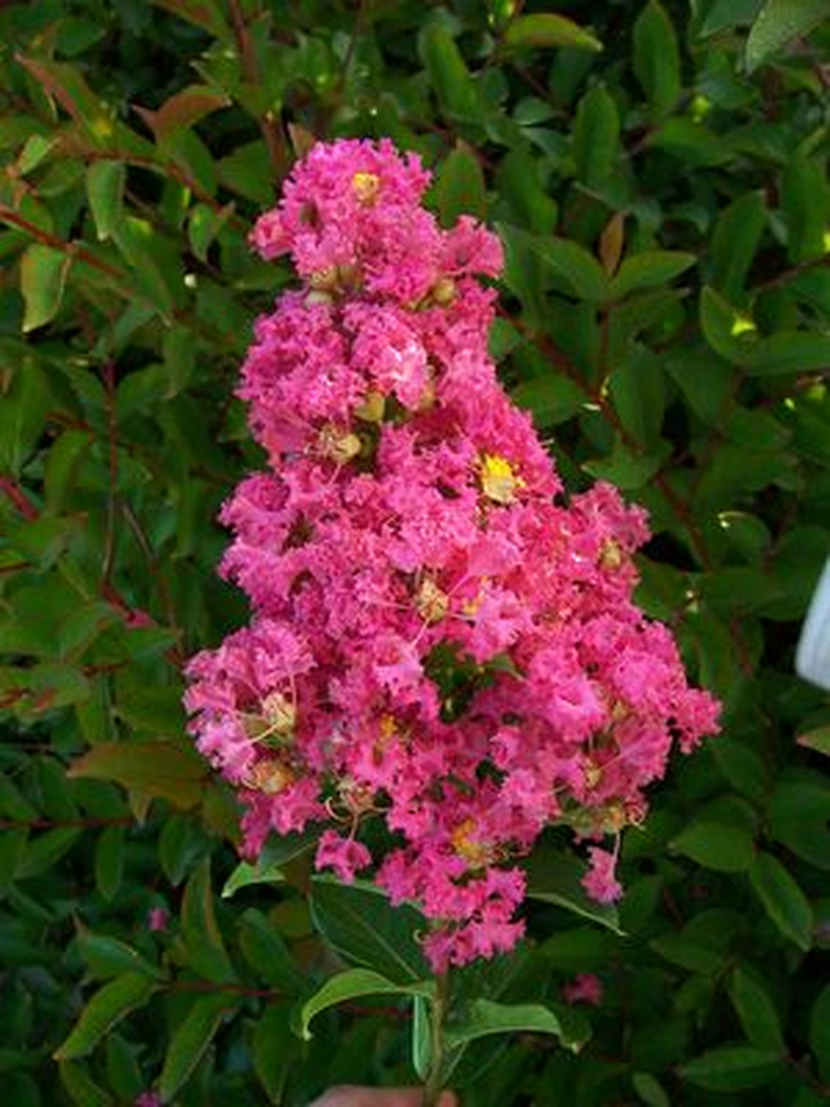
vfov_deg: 54.0
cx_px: 415
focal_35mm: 34
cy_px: 554
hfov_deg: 41.8
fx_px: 1087
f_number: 2.7
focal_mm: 5.6
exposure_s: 1/125
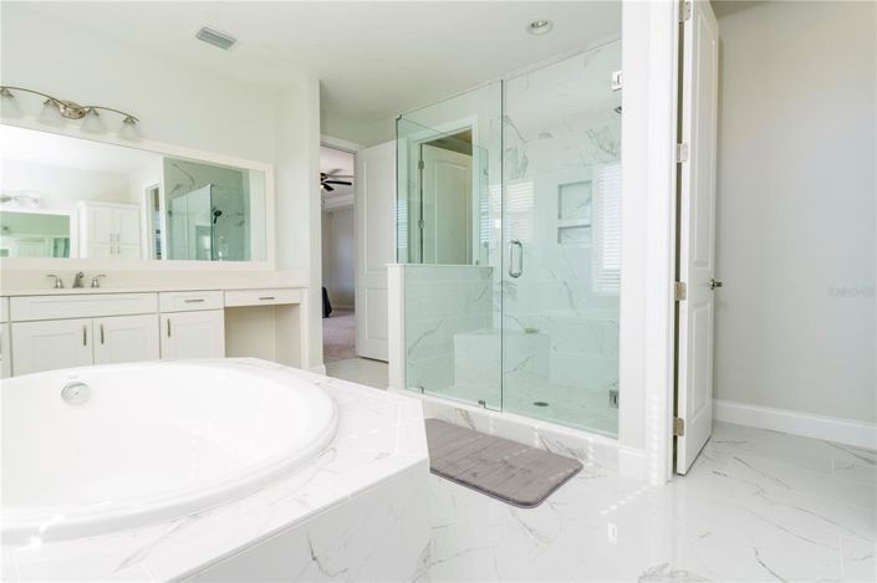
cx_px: 438
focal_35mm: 17
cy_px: 292
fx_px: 414
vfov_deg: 70.4
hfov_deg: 93.3
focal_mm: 17
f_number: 7.1
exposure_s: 1/80
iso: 250
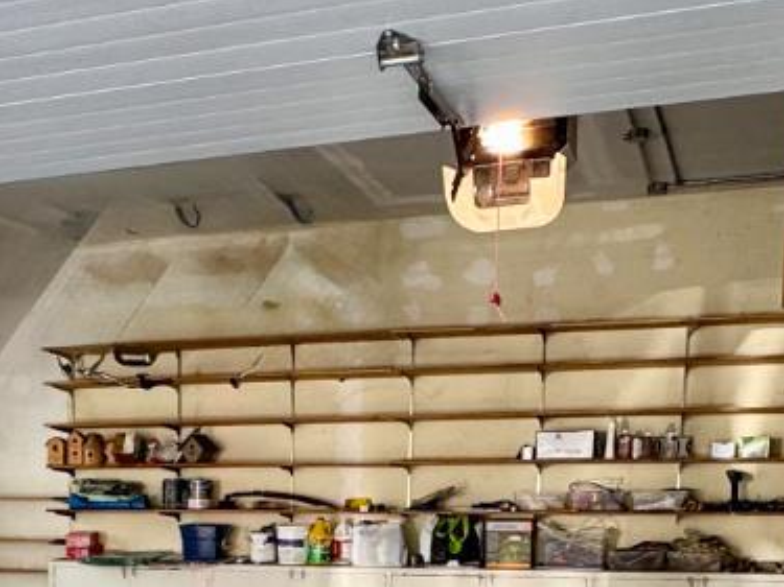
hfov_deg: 33.9
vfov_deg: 23.8
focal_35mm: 56
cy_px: 701
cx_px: 228
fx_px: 1268
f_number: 2.2
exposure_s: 1/120
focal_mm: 2.22
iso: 160
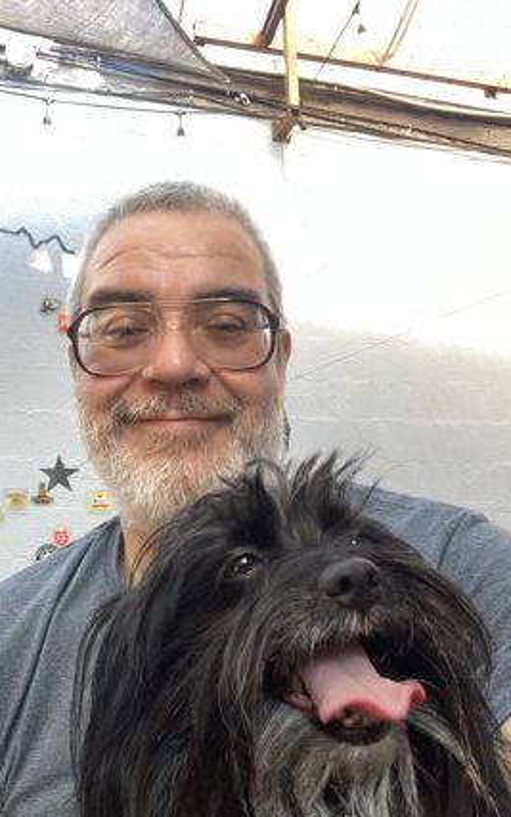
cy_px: 419
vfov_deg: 55.3
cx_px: 219
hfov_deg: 36.2
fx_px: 780
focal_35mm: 35
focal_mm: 2.87
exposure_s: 1/60
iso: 40
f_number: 2.2
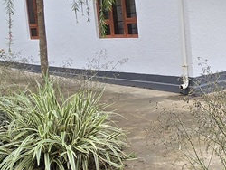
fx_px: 340
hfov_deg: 28.8
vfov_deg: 28.0
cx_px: 305
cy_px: 61
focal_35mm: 52
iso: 50
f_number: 2.2
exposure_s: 1/238
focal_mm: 2.2
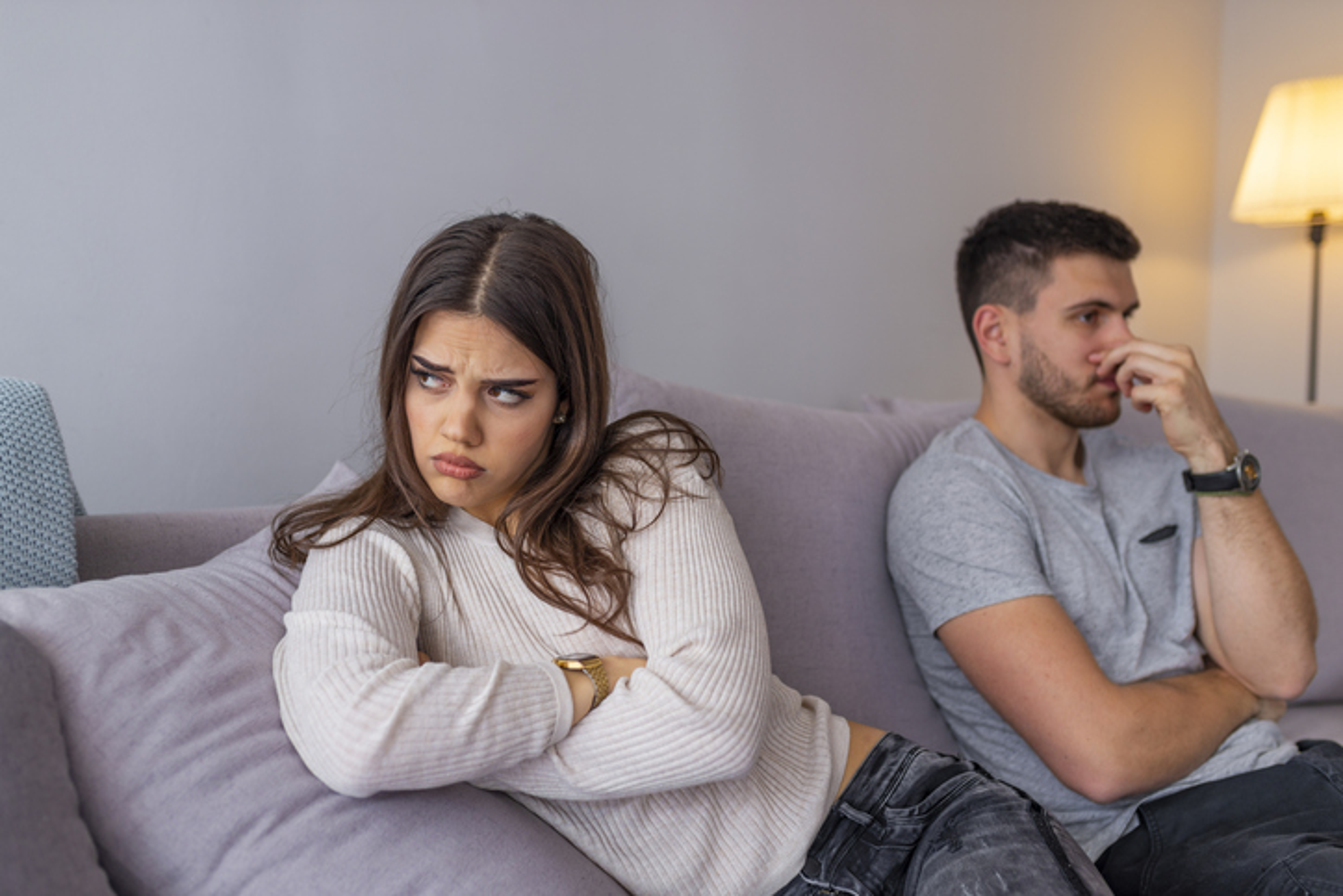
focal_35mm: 35
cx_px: 672
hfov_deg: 54.4
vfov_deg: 37.9
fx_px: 1306
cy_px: 448
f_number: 2.5
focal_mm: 35
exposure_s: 1/160
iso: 200
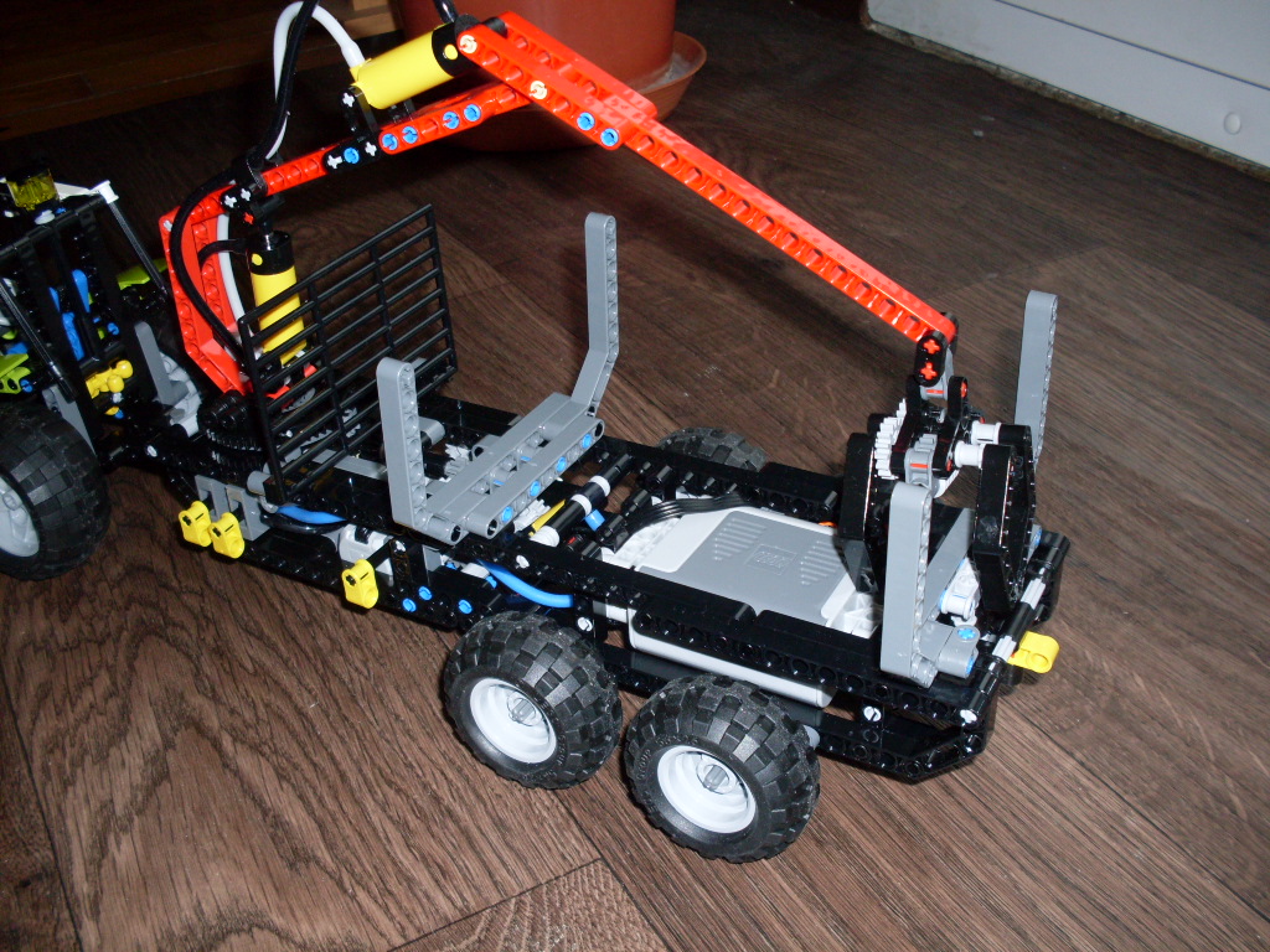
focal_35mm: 38
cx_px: 635
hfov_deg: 49.0
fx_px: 1394
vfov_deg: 37.7
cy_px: 476
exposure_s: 1/45
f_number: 2.8
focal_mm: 6.3
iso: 100
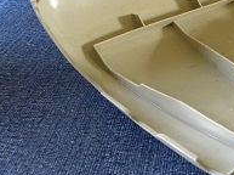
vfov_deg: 26.8
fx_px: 364
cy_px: 60
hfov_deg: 33.3
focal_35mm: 54
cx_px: 219
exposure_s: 1/19.1
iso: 400
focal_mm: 4.6
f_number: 2.8
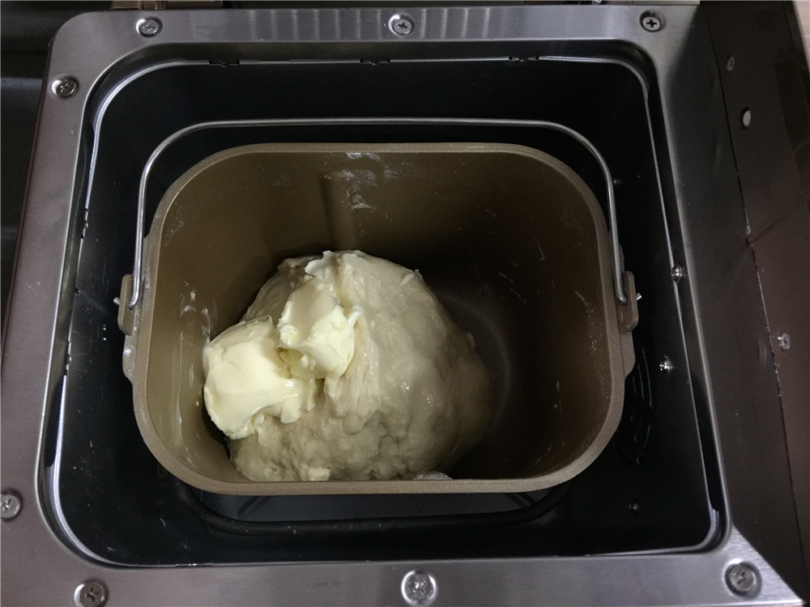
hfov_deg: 61.7
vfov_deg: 48.2
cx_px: 405
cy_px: 304
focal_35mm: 29
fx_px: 679
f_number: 2.2
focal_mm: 4.15
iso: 100
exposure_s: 1/10
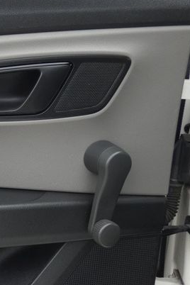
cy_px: 164
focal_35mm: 114
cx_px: -119
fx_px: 902
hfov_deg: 11.4
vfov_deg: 17.9
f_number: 3.7
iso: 100
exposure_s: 1/80
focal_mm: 7.8
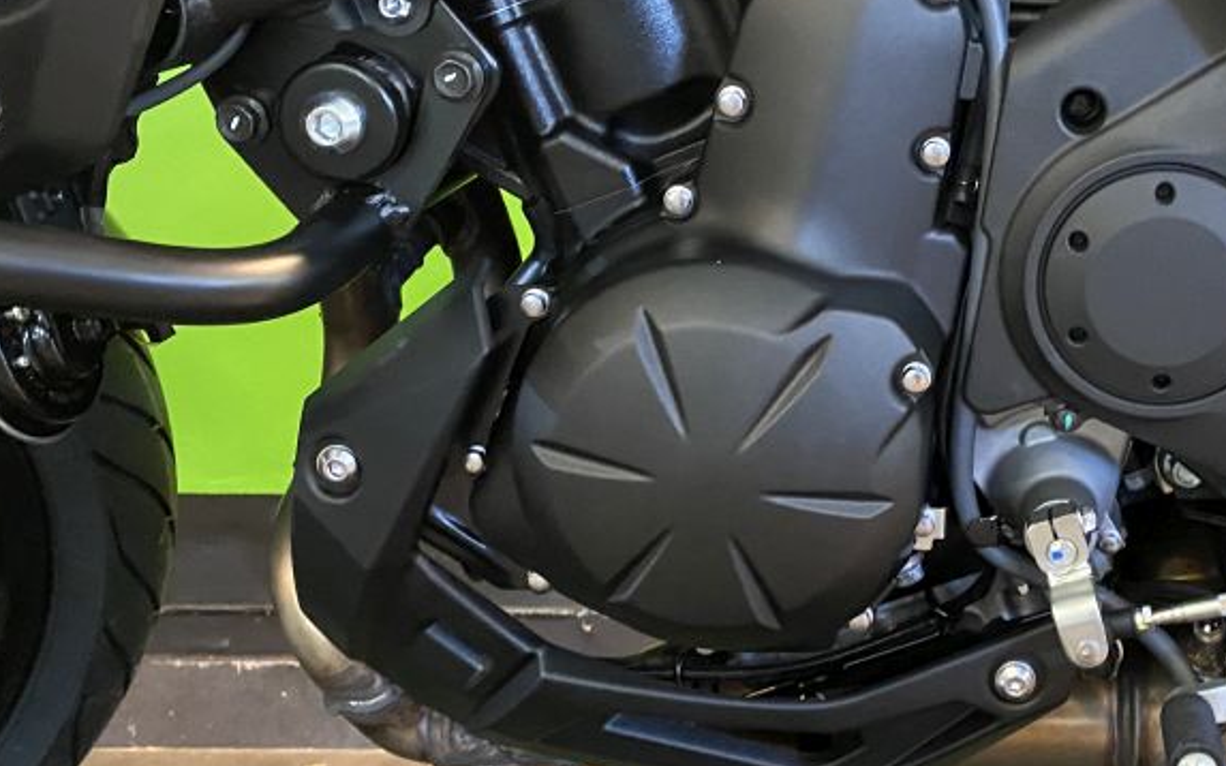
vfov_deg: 25.3
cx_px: 986
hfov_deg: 38.1
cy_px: 322
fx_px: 1704
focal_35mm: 51
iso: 640
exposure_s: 1/25
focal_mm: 4.25
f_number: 1.8
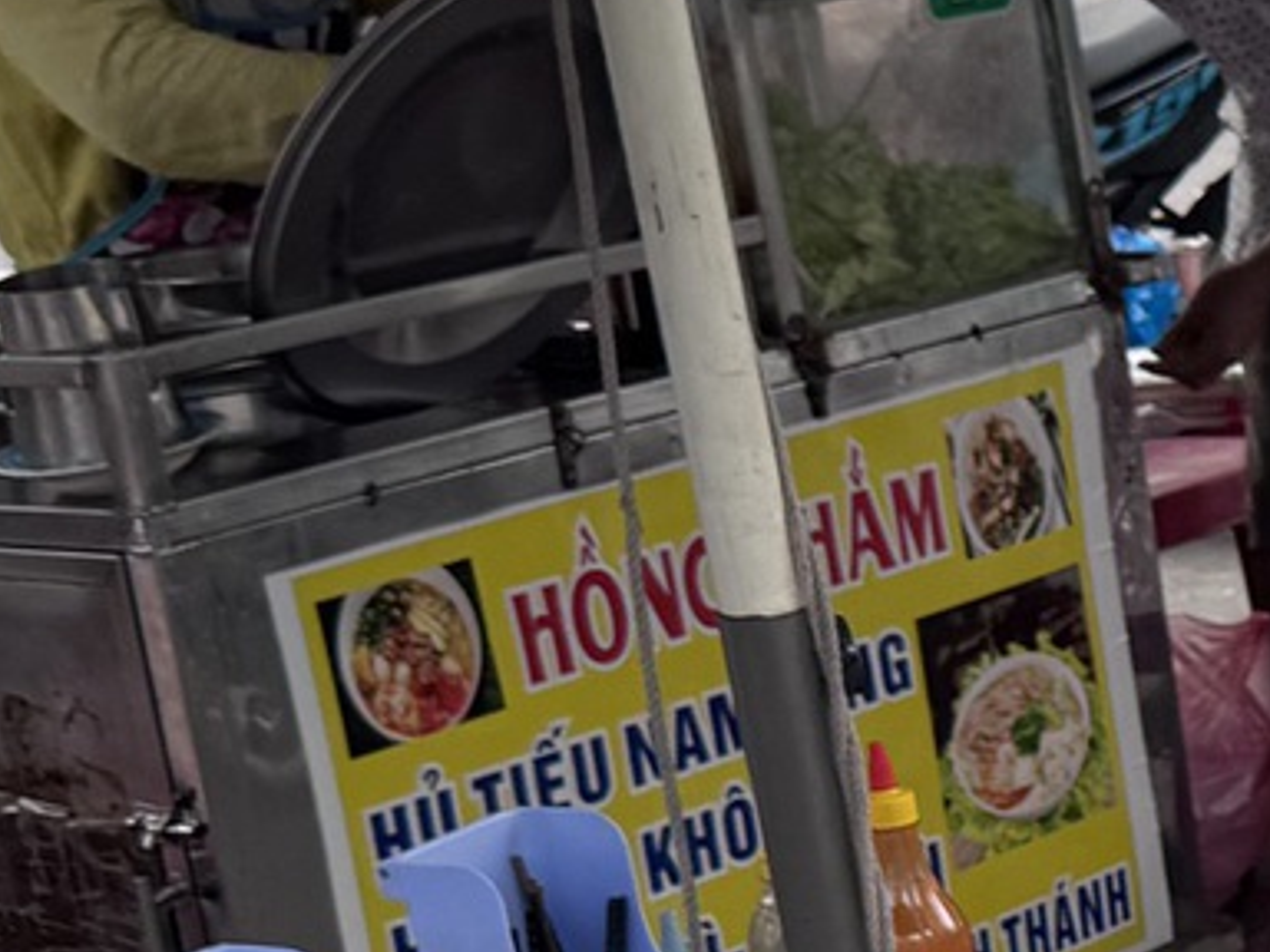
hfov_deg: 14.1
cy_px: 1054
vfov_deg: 11.7
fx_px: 4586
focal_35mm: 125
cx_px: 2216
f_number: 1.78
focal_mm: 6.76
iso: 80
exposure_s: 1/693
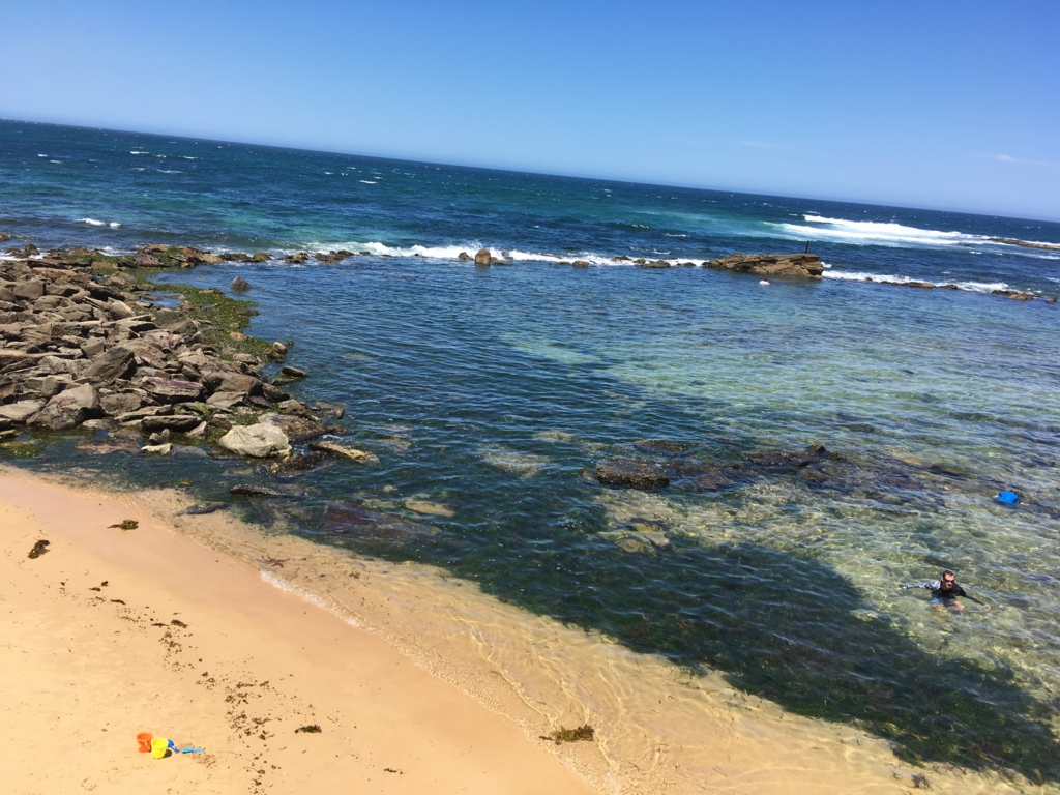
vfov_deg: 48.2
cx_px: 530
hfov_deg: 61.7
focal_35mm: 29
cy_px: 398
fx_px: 888
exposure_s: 1/1508
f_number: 2.2
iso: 25
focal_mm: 4.15
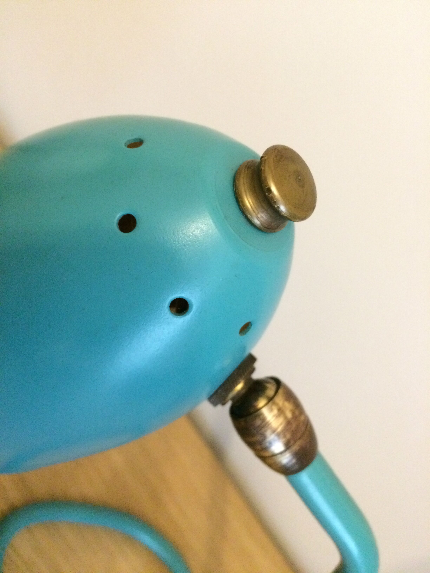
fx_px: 480
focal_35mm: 29
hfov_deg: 48.2
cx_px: 215
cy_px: 286
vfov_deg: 61.7
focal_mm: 4.15
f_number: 2.2
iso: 400
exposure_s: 1/17
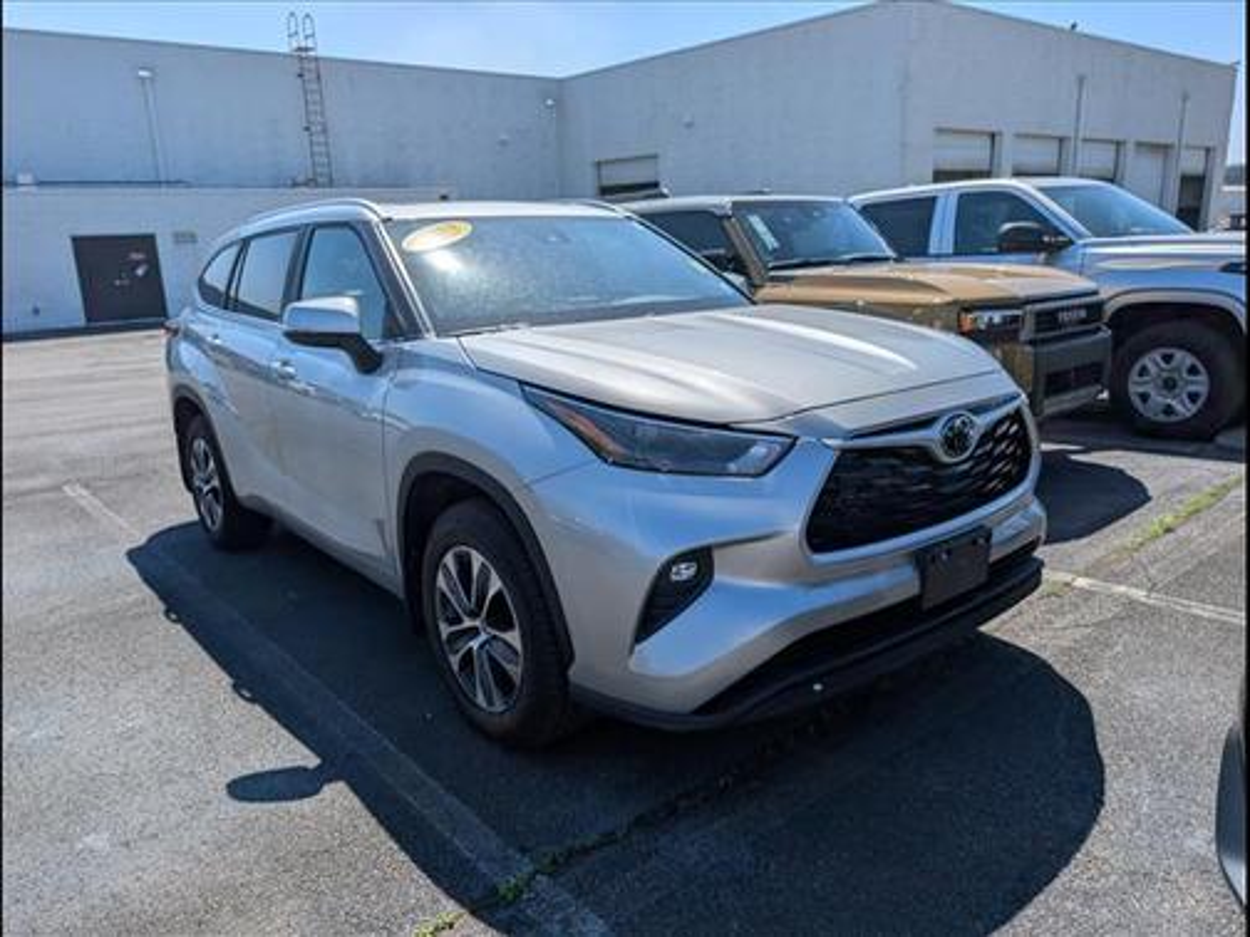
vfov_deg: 56.8
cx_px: 625
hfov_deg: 71.6
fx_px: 867
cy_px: 468
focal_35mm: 24
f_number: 1.68
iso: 20
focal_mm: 6.9
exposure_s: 1/3333
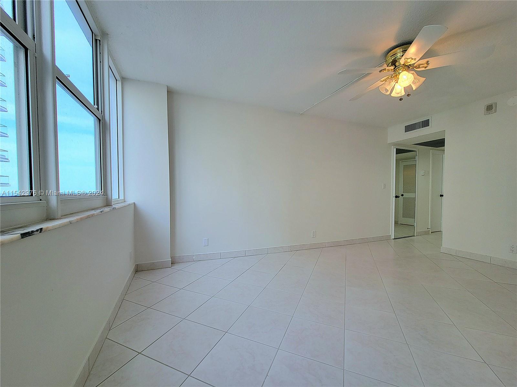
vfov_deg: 89.9
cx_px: 258
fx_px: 194
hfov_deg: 106.2
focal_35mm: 13
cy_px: 194
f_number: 2.2
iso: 50
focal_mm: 2.2
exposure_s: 1/120
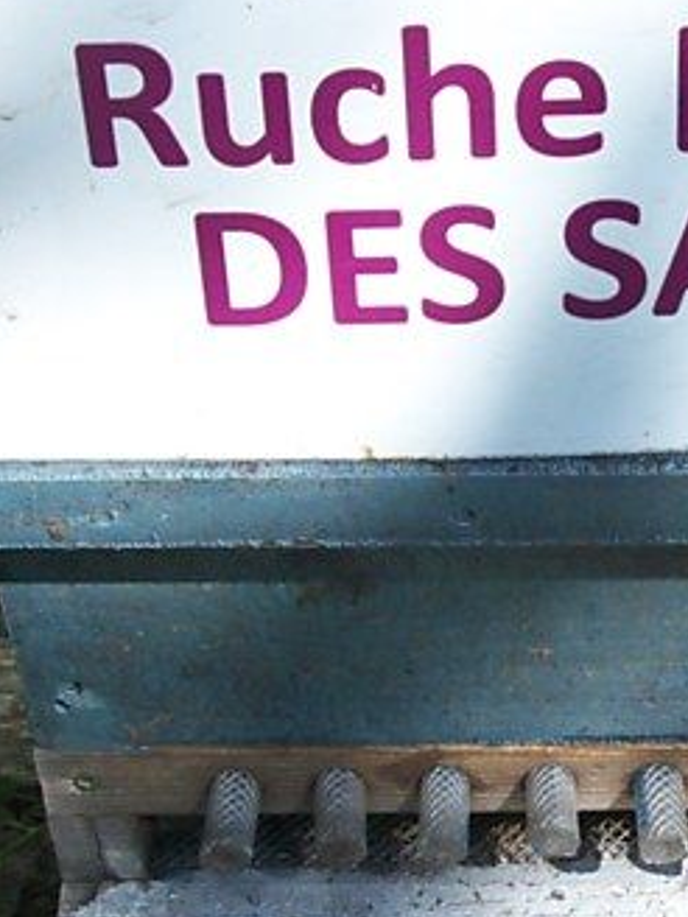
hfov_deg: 18.7
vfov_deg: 25.0
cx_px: 576
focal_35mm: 78
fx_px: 2067
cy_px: 486
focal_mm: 5.7
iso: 80
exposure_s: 1/640
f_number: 2.9
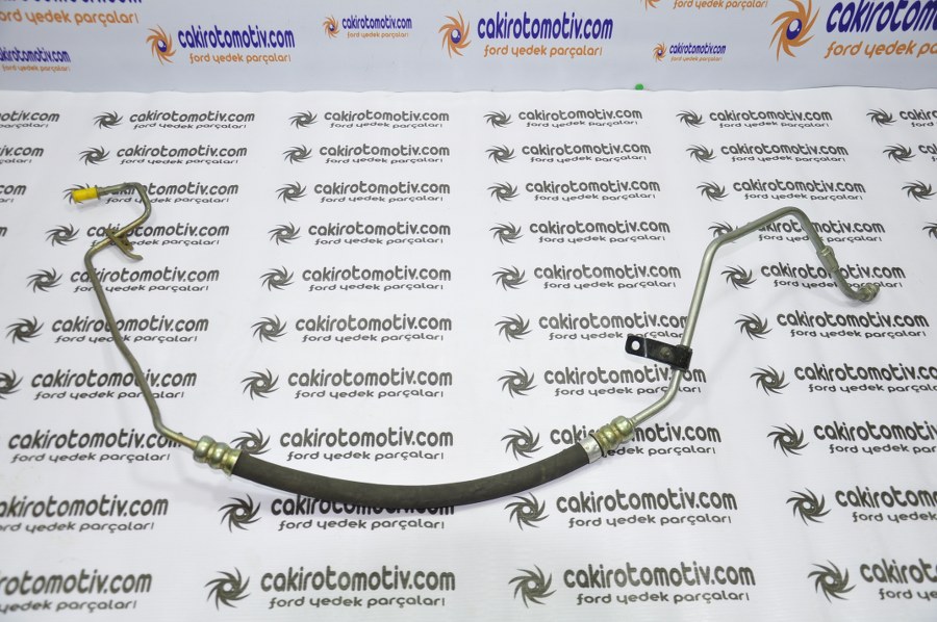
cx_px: 468
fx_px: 936
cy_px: 311
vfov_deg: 36.8
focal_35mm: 36
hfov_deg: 53.2
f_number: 4.5
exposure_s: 1/40
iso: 200
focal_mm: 24
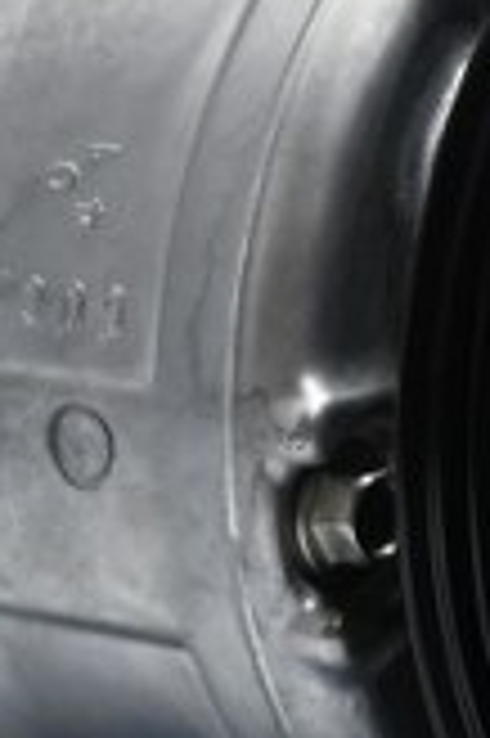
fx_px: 3753
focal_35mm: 183
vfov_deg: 11.2
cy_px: 322
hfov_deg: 7.4
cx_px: 494
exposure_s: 1/125
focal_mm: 25
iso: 1250
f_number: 4.2
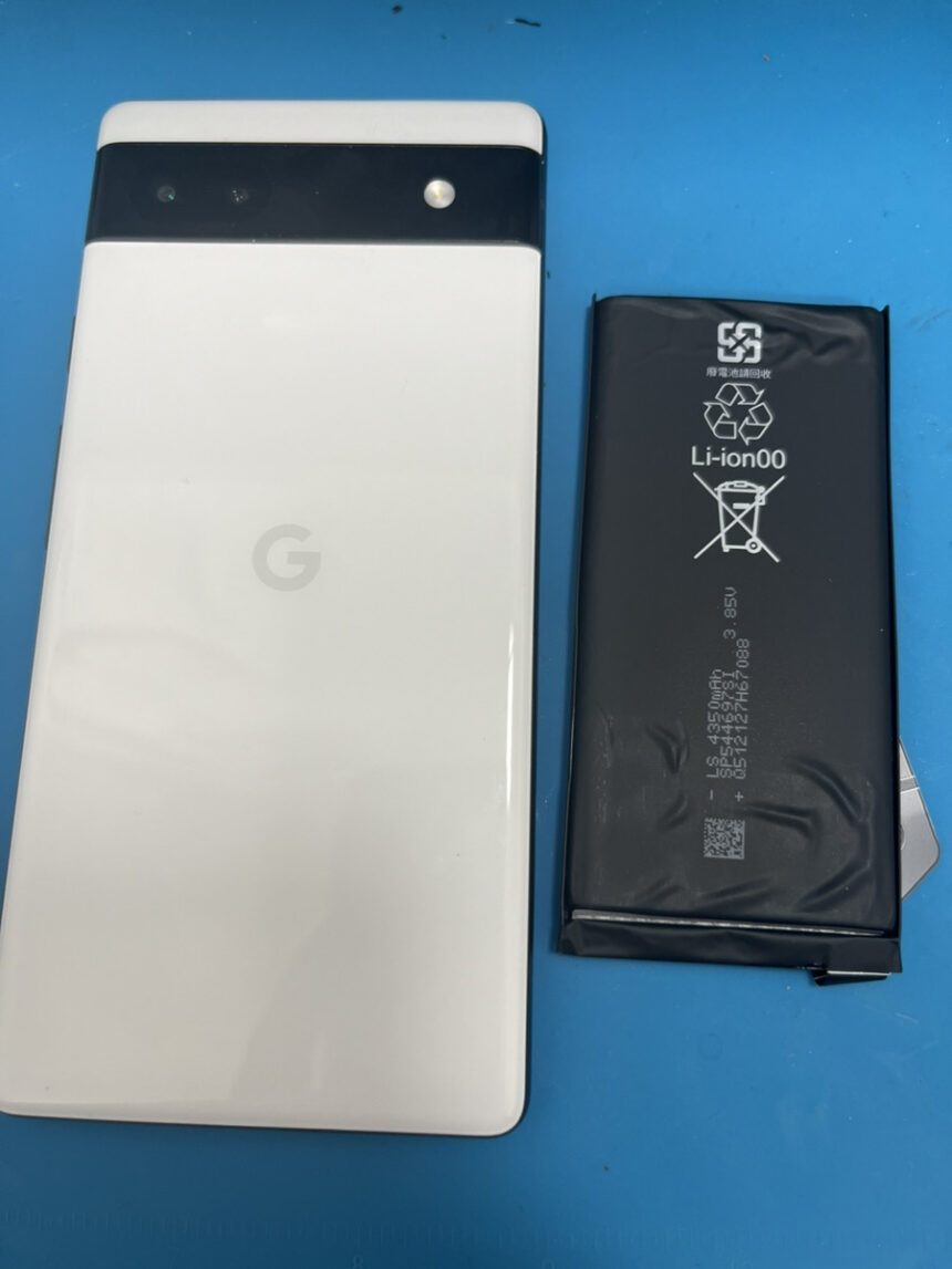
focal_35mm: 26
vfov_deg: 67.3
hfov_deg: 53.1
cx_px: 476
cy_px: 634
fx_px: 954
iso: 64
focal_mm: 5.1
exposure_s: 1/120
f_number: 1.6
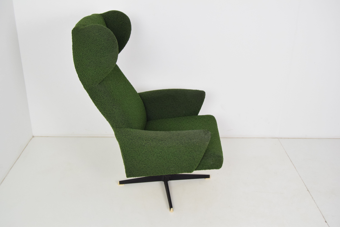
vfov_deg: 34.3
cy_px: 114
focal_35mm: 39
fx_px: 369
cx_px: 170
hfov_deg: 49.5
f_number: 5.6
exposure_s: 1/125
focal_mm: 26
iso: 1600
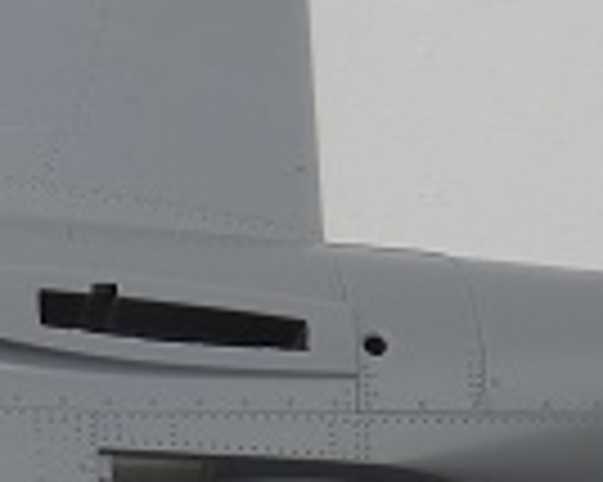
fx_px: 1712
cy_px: 649
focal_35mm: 96
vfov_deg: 15.2
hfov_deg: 18.2
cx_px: -248
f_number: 3.4
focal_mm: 4
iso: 80
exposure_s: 1/60
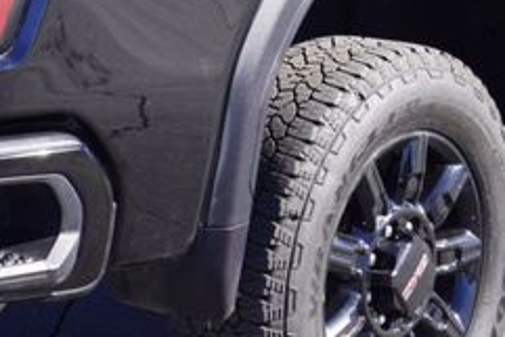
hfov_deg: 12.9
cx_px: 214
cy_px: 33
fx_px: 2233
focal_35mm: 159
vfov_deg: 8.6
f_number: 7.1
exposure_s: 1/100
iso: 100
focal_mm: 25
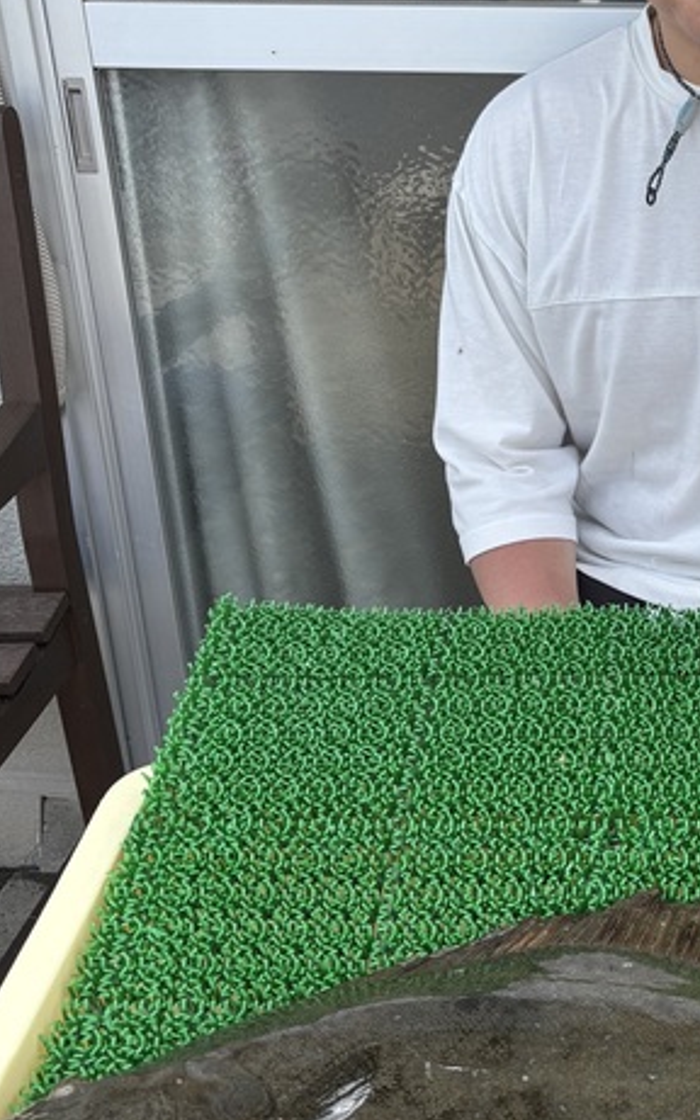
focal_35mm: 51
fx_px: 1557
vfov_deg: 39.5
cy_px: 498
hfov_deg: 24.0
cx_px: 732
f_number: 1.6
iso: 50
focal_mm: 5.96
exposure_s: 1/1311
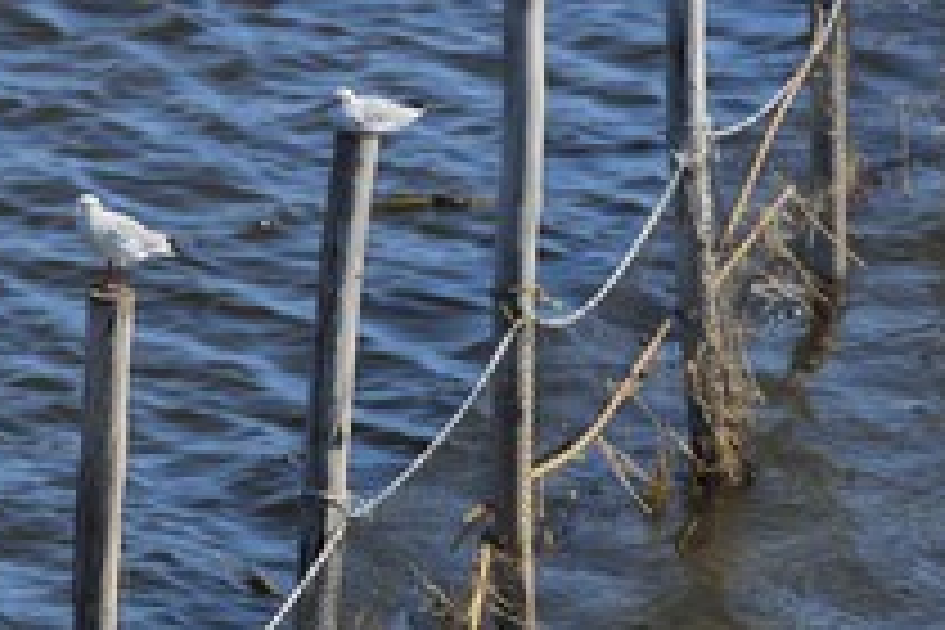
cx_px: 86
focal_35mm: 559
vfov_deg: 2.5
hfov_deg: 3.7
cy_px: 612
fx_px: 14673
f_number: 8
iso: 200
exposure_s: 1/400
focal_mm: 280
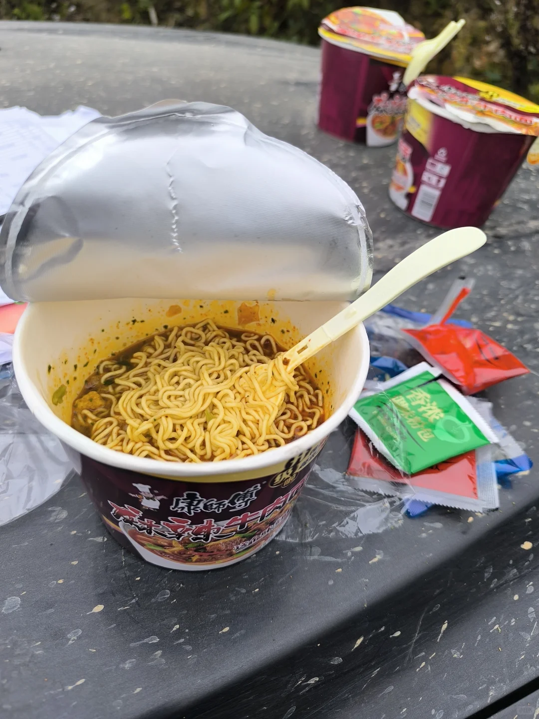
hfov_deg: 58.9
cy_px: 360
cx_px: 270
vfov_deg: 73.9
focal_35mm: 23
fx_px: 478
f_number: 1.65
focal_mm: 6.14
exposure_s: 1/408
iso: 50
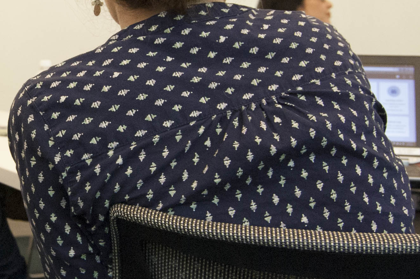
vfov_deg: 17.4
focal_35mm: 78
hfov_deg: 25.0
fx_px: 911
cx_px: 21
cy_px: 113
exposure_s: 1/60
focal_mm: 23
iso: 1600
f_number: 6.3
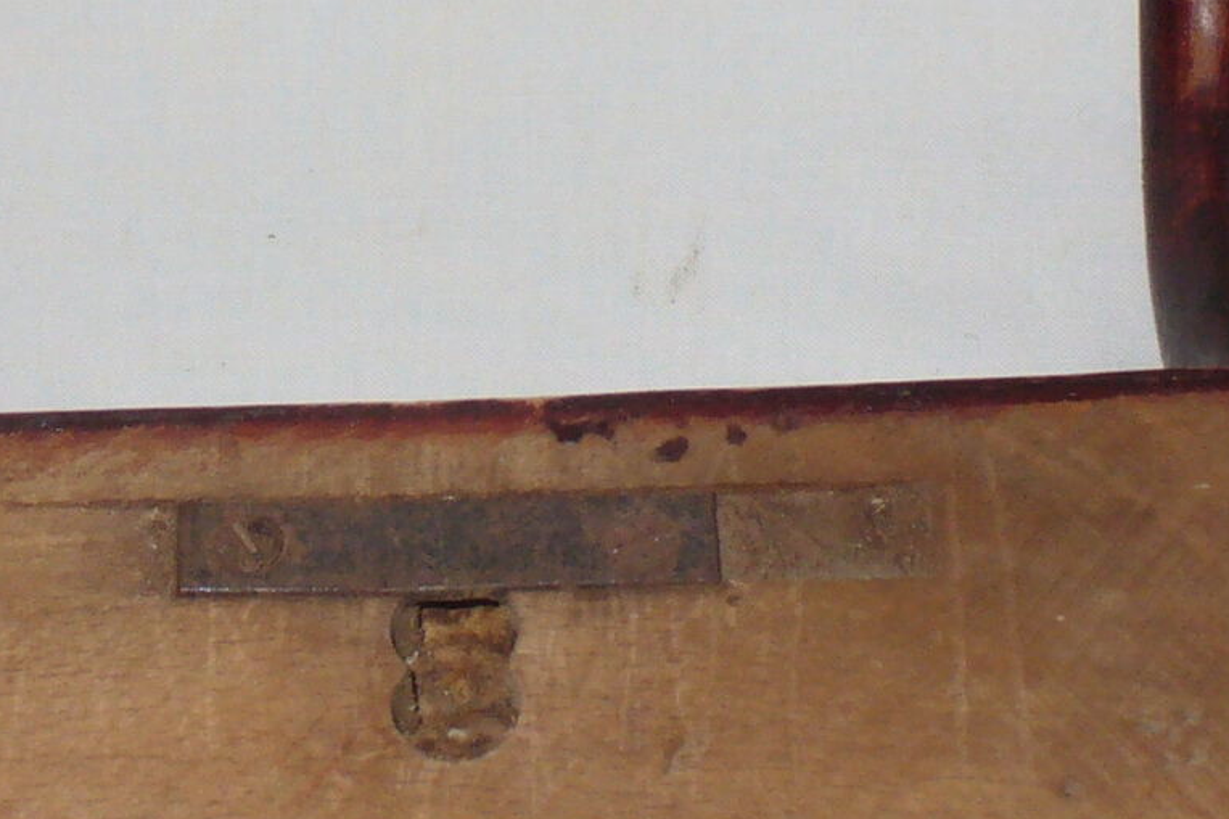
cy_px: 26
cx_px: 550
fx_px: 4403
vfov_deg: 10.5
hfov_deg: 15.9
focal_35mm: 129
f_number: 2.8
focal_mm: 6.1
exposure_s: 1/30
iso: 100
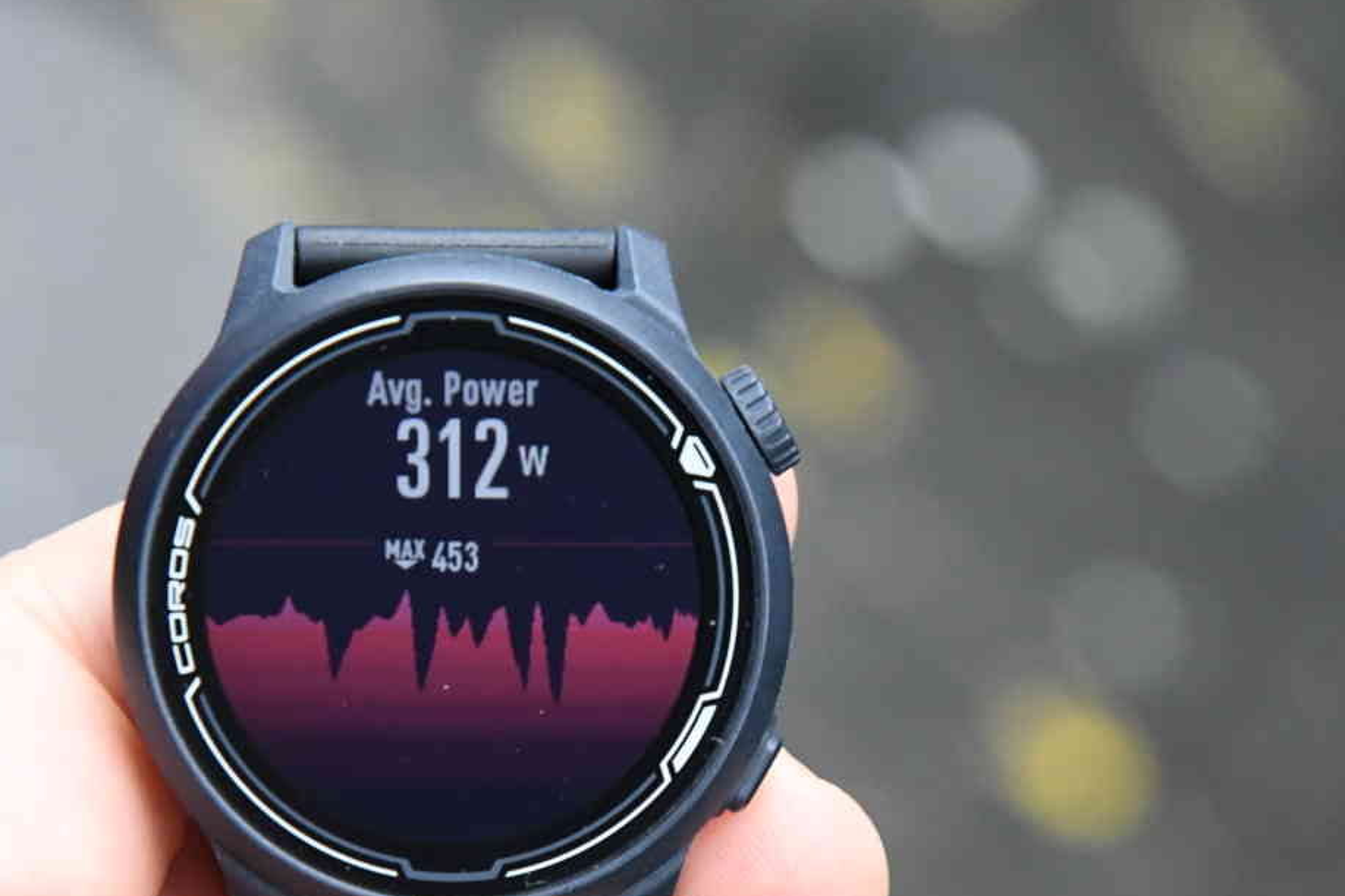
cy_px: 672
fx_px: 7508
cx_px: 645
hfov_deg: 10.2
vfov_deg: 6.8
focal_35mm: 201
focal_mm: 80
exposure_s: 1/250
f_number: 6.3
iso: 4000
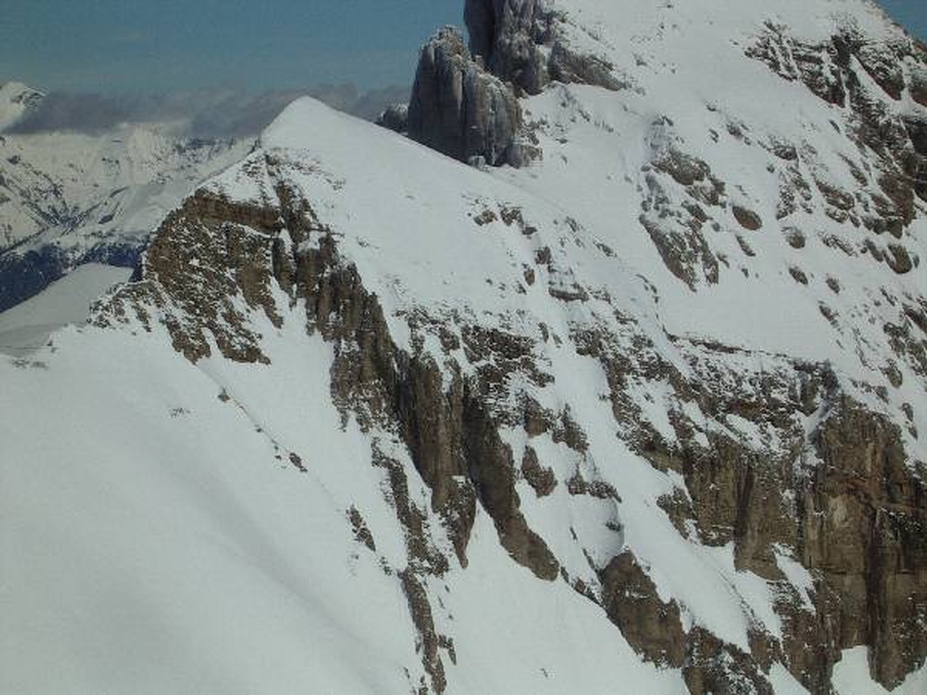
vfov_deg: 13.0
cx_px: 464
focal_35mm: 114
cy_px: 348
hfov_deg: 17.3
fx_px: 3053
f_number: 9
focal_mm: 17.4
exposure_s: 1/800
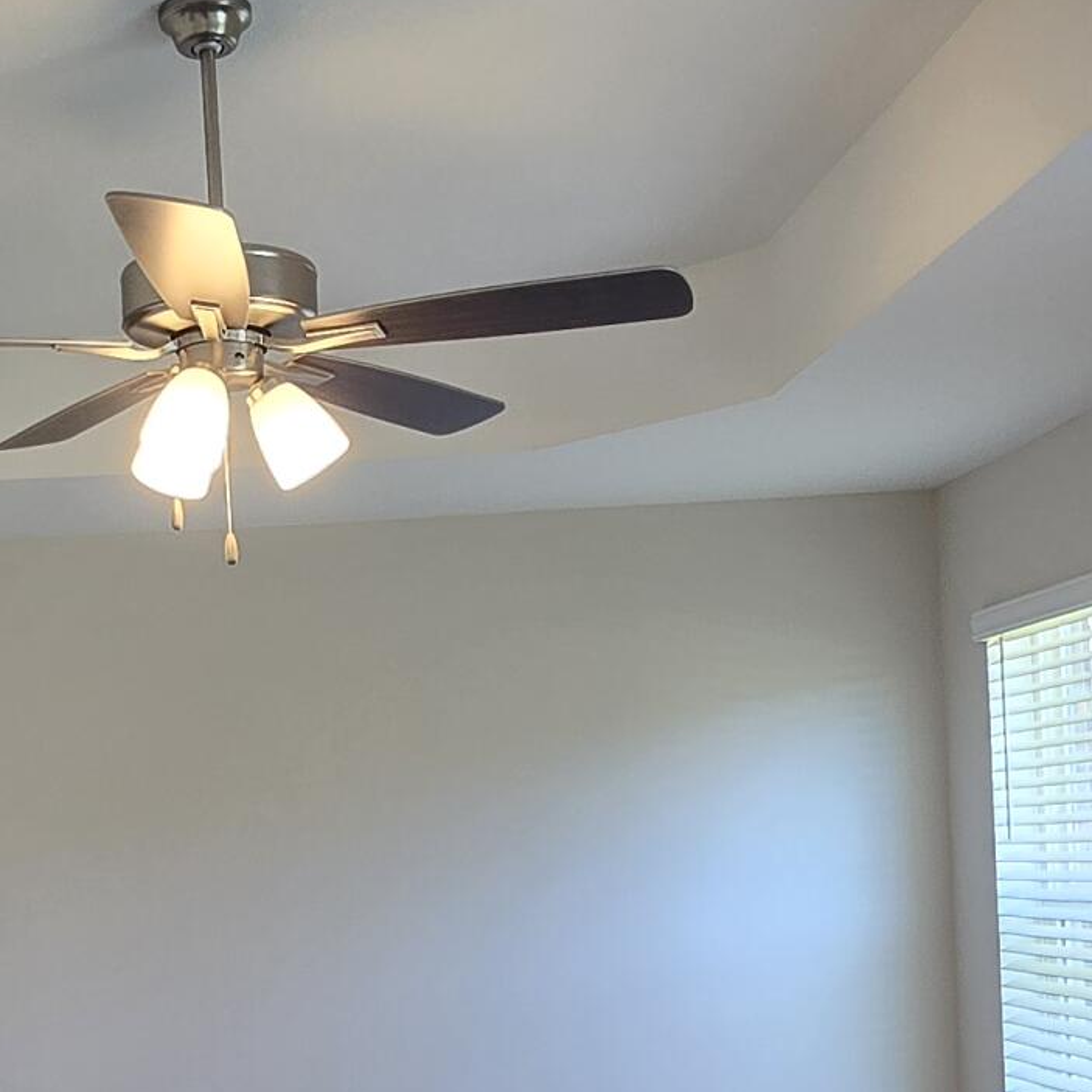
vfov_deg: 33.6
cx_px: 292
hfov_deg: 34.1
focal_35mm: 49
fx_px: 1749
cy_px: 884
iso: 100
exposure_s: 1/60
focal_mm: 2.2
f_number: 2.2
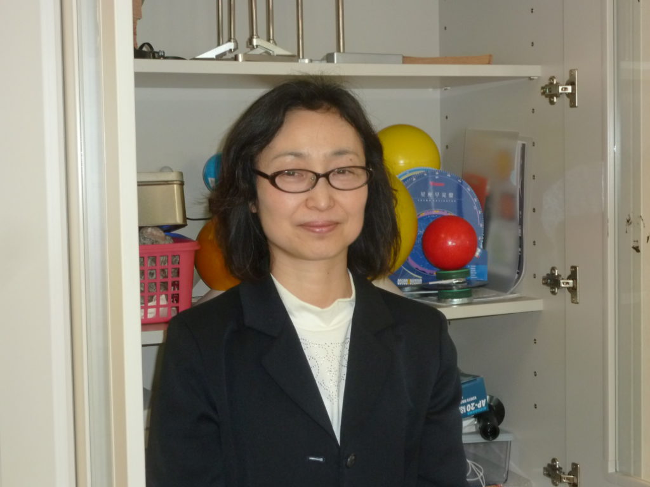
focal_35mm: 67
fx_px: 1258
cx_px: 325
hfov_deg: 29.0
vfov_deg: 21.9
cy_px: 244
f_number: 4.1
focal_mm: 11
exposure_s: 1/30
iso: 200
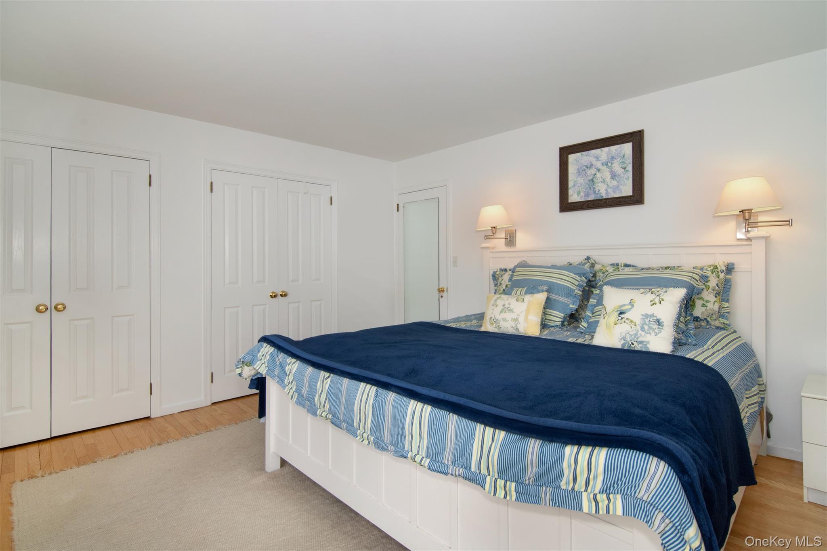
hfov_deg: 95.0
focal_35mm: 16
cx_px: 414
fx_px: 379
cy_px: 276
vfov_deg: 72.0
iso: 640
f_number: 11
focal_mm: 11
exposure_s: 1/40
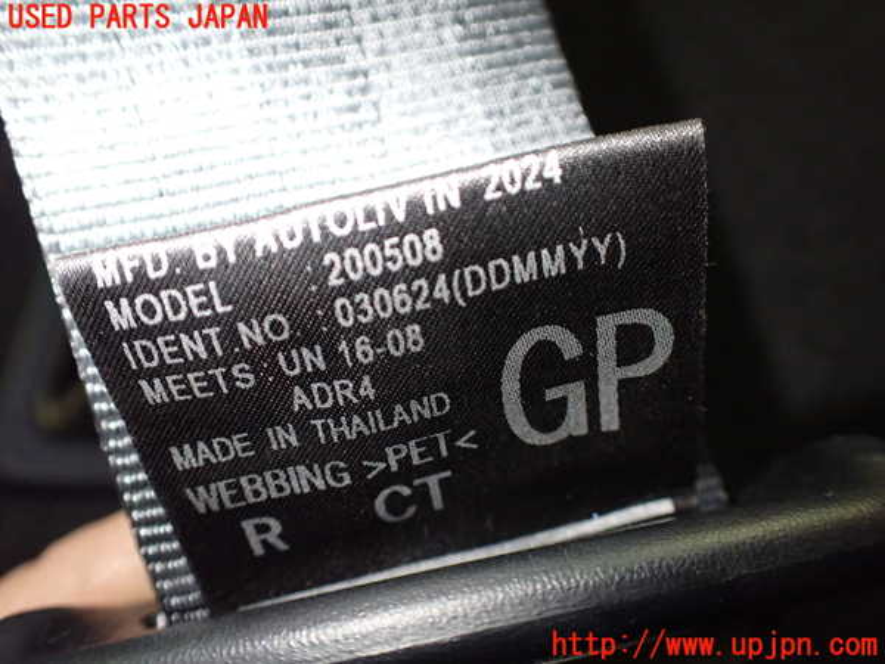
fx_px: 767
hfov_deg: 60.0
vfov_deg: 46.8
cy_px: 332
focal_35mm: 30
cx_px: 442
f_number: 2.3
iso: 800
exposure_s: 1/100
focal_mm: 5.4
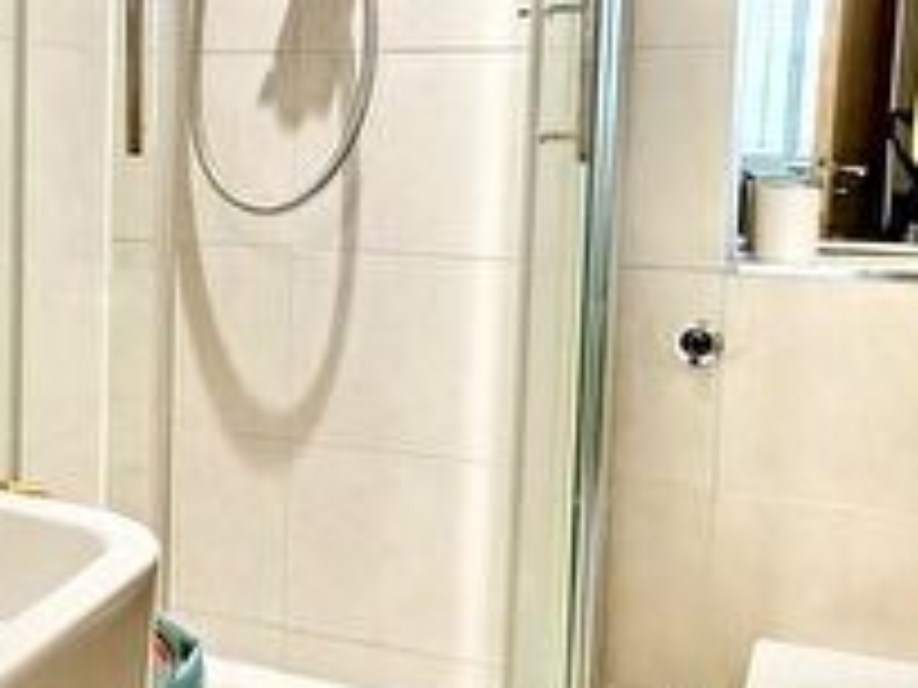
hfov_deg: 37.3
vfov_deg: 30.0
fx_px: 1273
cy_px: 209
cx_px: 104
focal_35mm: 48
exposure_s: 1/50
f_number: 2.2
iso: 160
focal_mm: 2.22
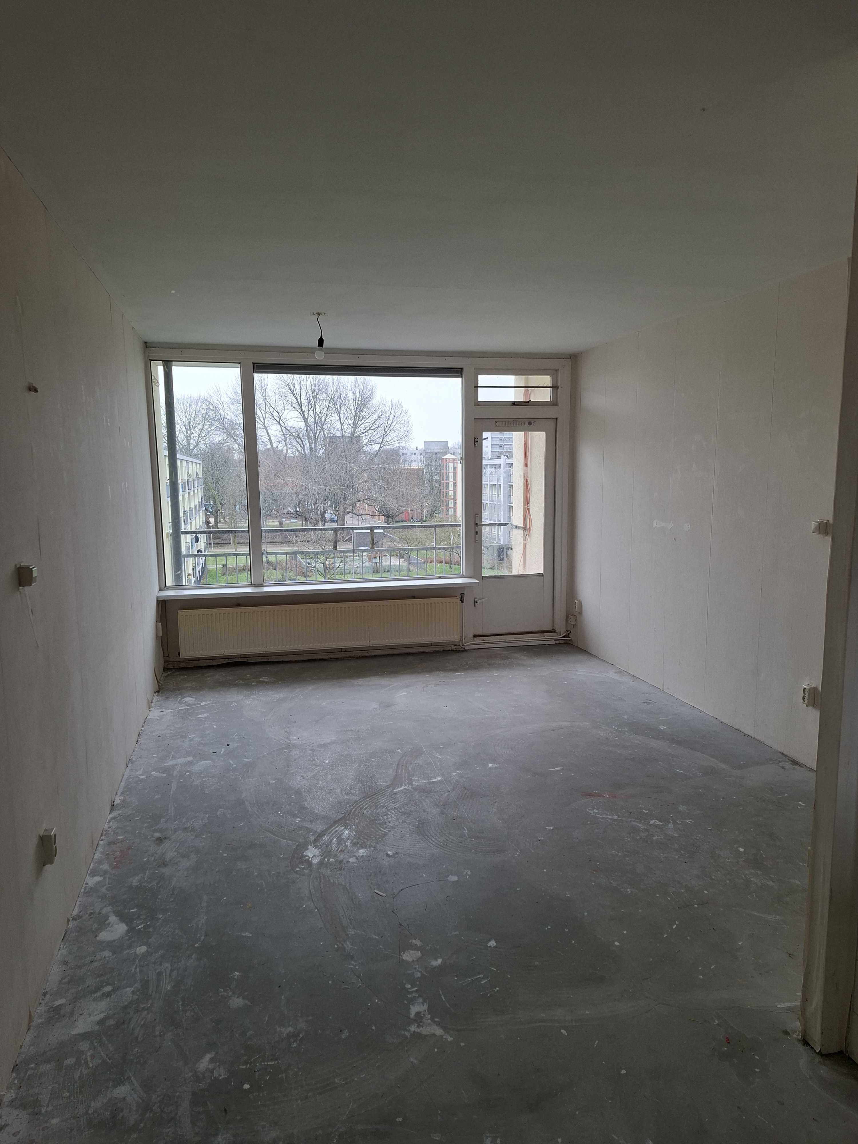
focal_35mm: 23
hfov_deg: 58.9
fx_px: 760
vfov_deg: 73.9
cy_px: 572
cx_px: 429
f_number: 1.8
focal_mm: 5.54
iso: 50
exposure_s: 1/122
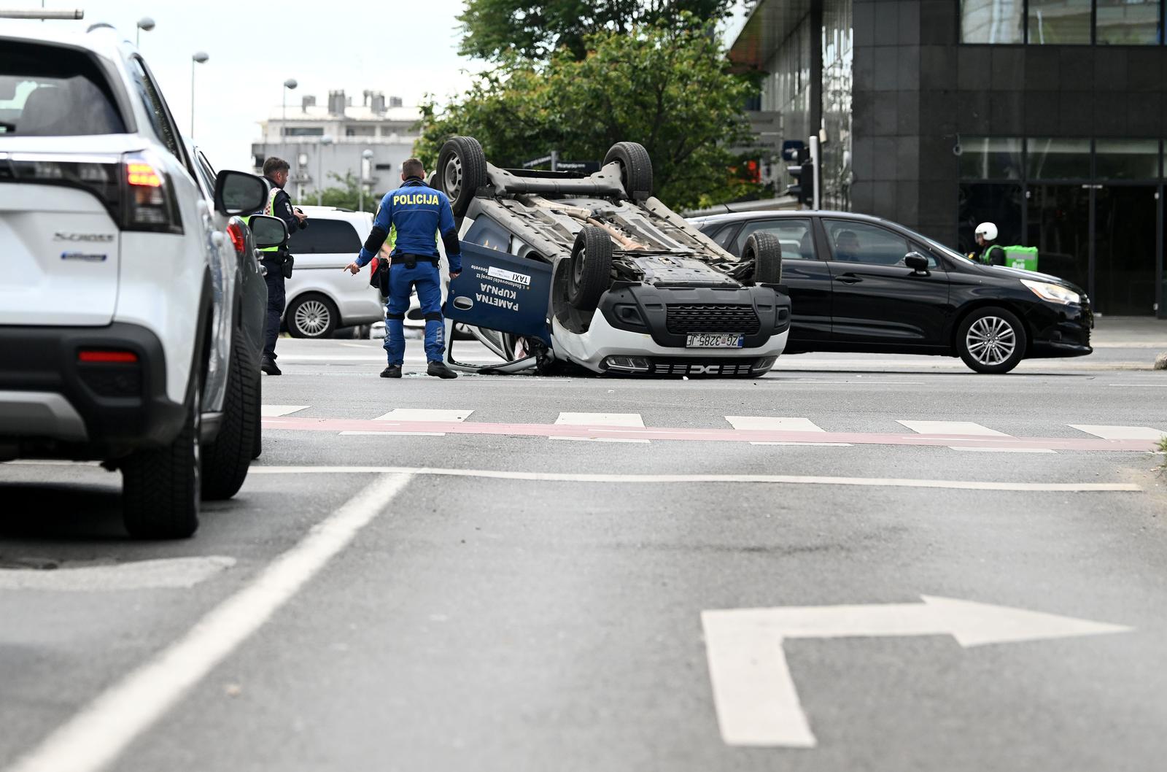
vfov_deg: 13.3
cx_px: 584
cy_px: 386
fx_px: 3298
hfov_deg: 20.1
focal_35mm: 102
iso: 400
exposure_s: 1/2500
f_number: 4
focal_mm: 102
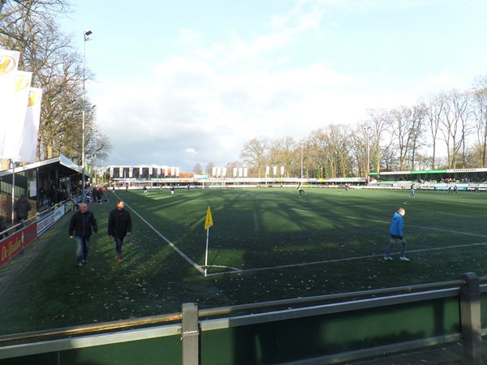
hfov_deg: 73.9
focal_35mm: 23
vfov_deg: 58.9
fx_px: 324
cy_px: 182
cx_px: 244
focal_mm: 4.1
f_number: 3.5
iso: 100
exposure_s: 1/180
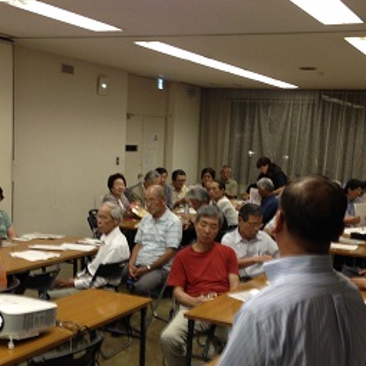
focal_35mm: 56
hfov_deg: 30.6
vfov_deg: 30.3
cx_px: 178
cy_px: 244
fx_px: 670
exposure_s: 1/20
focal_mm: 4.13
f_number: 2.4
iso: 50
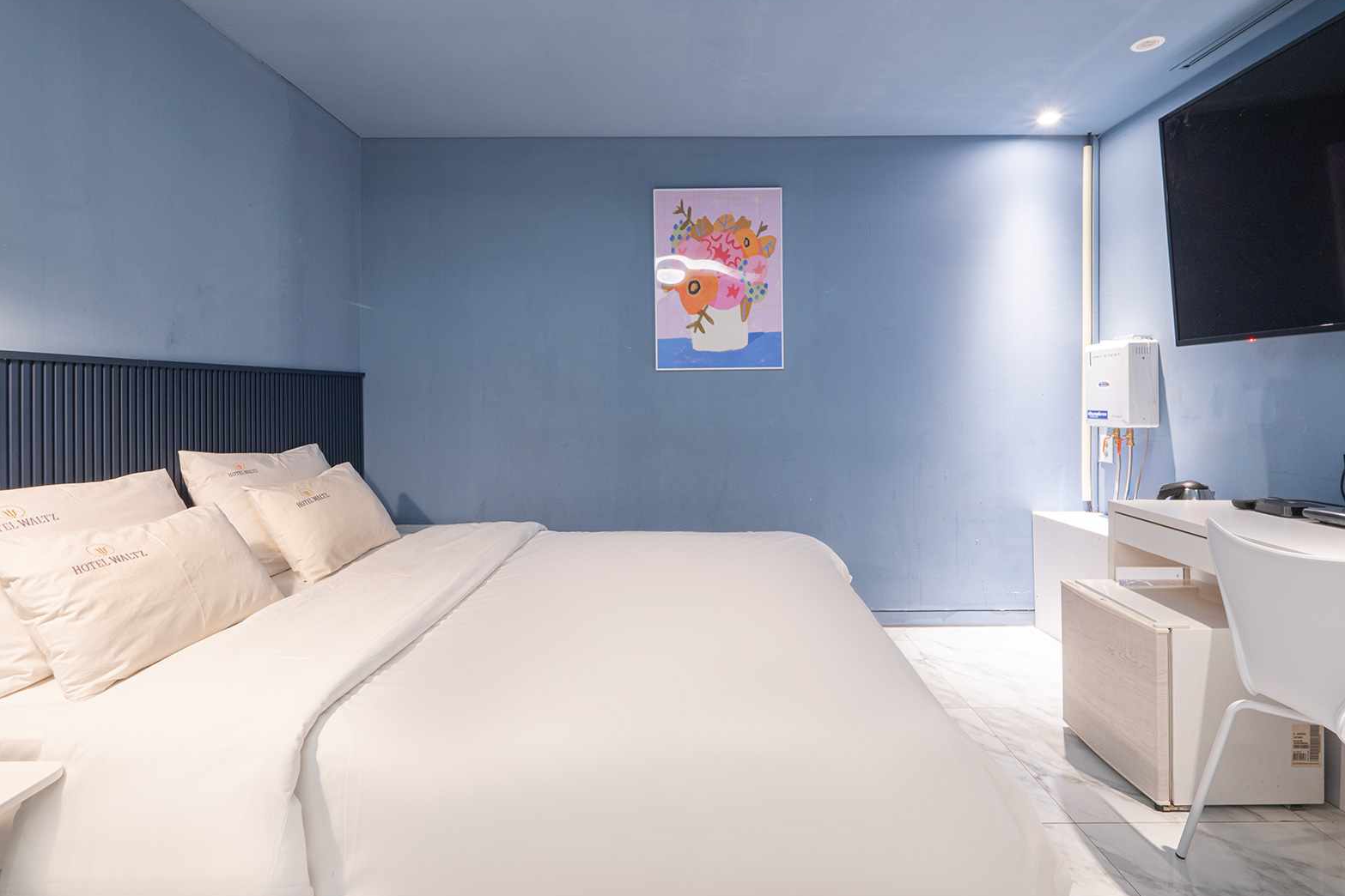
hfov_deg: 93.3
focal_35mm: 17
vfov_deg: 70.2
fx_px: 635
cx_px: 672
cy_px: 396
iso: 160
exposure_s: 2.5
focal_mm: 13
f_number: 10
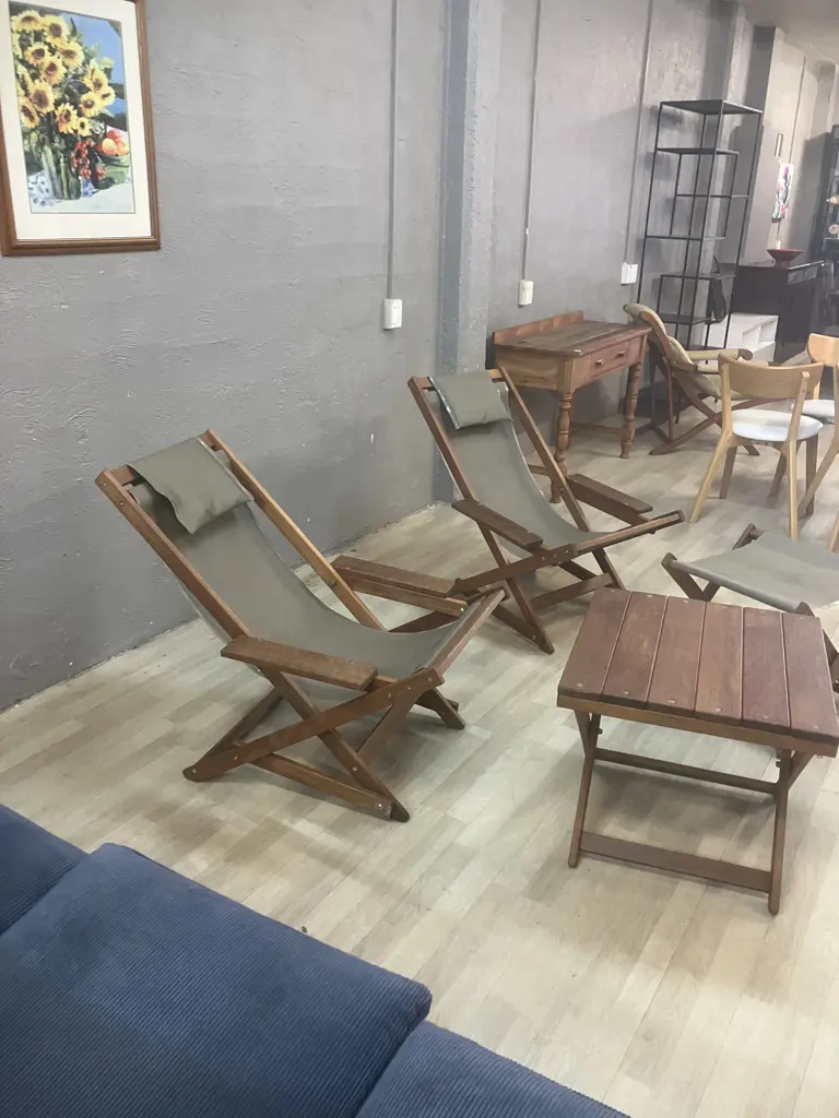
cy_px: 559
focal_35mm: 28
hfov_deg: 49.7
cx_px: 420
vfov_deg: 63.4
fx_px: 905
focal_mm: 3.99
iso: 160
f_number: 1.8
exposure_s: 1/50
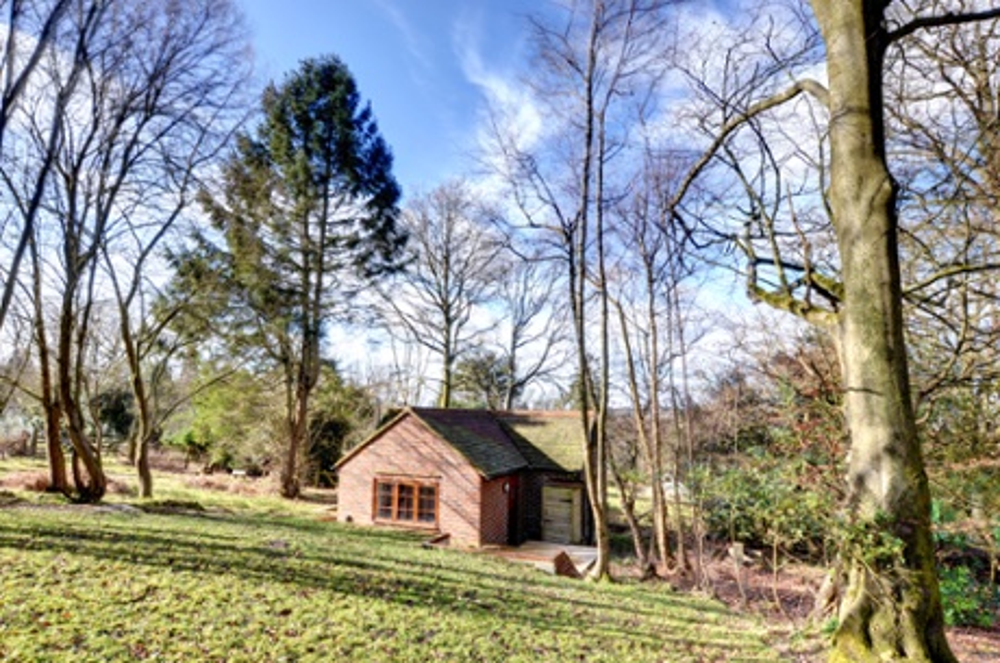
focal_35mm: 20
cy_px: 332
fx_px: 541
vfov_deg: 63.0
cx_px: 500
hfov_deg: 85.5
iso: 400
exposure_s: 1/500
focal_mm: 13
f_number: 9
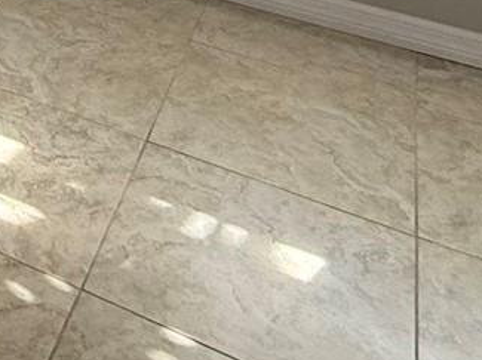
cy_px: -484
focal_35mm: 69
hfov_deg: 23.2
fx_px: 960
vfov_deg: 14.6
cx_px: -222
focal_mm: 2.22
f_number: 2.2
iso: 320
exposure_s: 1/120
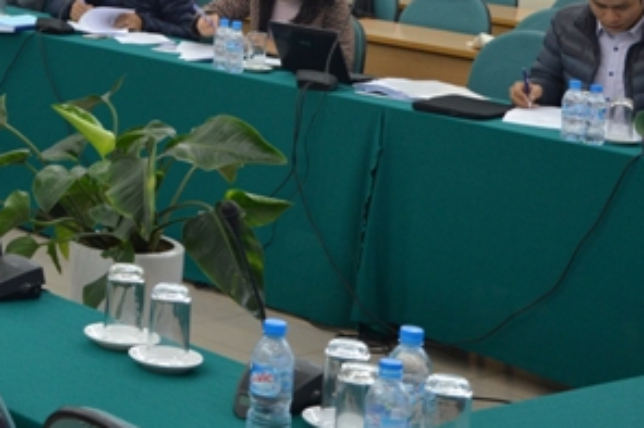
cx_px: -85
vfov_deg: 12.2
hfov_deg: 18.0
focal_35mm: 109
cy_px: -101
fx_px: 1949
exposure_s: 1/15
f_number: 5.6
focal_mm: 28
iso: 400
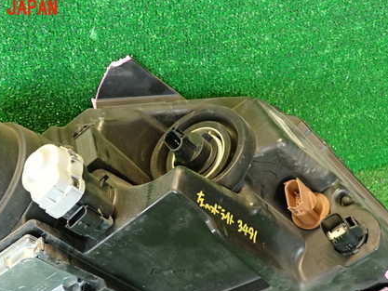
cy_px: 206
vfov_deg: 31.1
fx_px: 516
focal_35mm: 46
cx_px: 167
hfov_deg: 41.1
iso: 400
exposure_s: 1/30
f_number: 2.4
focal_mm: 5.79
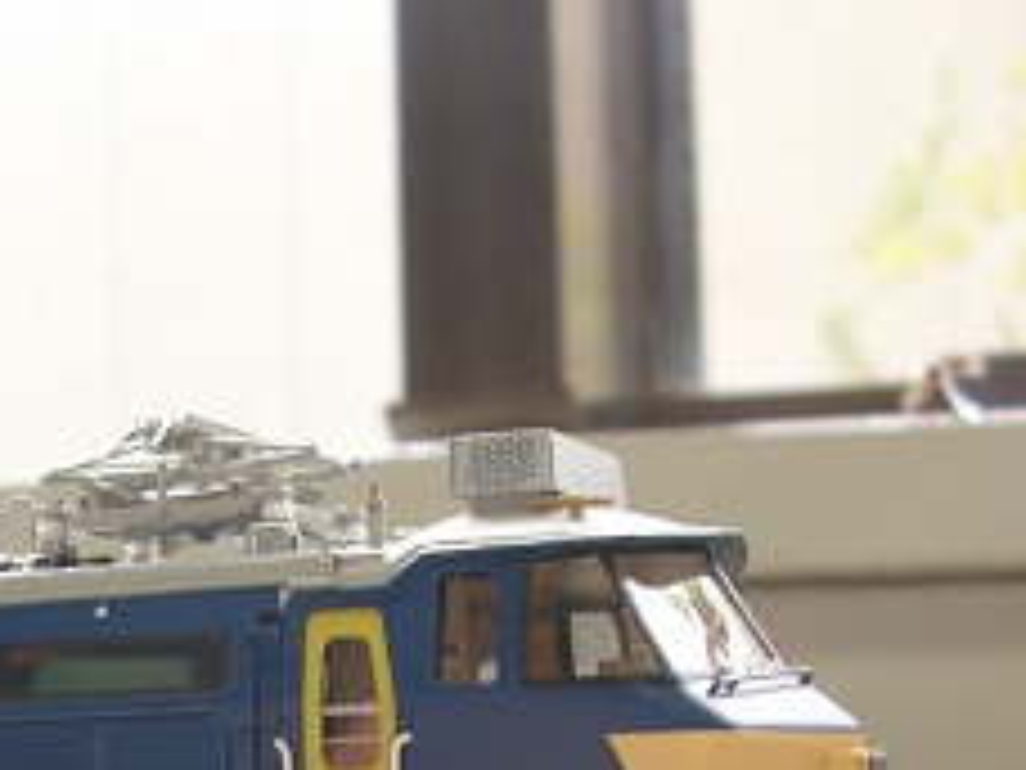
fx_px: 2253
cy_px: 831
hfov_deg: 25.5
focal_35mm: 76
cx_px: 308
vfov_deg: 18.7
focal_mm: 5.8
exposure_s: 1/12.8
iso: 50
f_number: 2.8
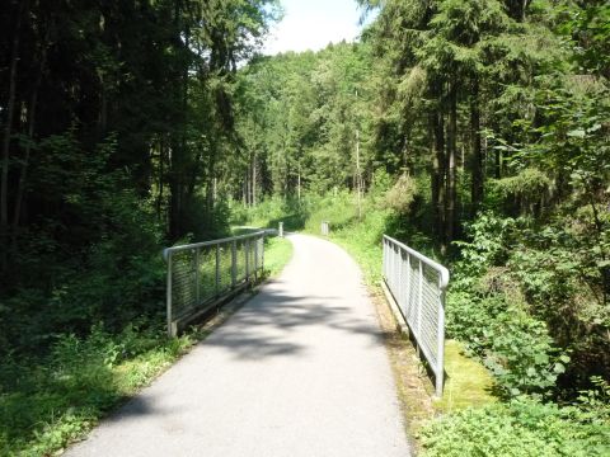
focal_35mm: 32
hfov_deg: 56.8
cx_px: 305
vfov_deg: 44.2
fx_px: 564
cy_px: 228
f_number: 5
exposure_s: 1/400
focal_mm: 5.2
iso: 400
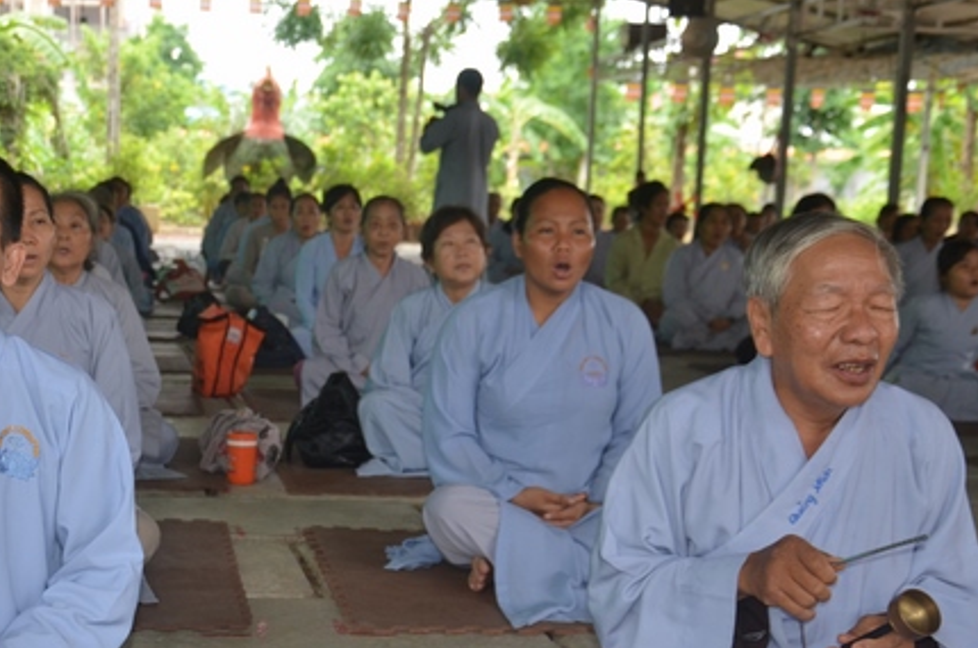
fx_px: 1844
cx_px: 268
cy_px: 424
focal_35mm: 68
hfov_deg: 29.3
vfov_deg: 19.9
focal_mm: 30
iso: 400
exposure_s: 1/250
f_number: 4.2
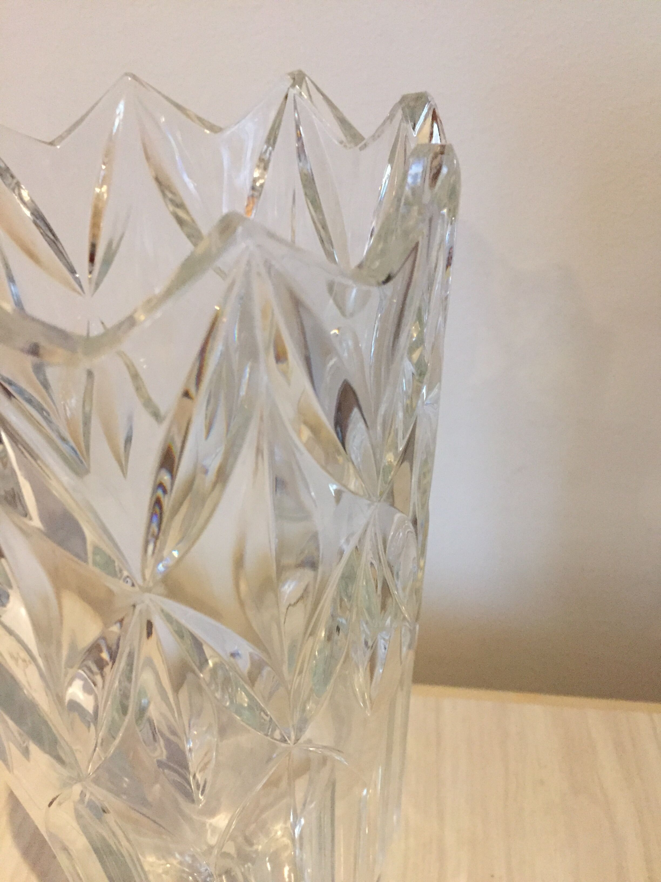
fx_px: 738
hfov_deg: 48.2
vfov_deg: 61.7
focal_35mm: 29
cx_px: 330
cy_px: 441
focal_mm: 4.15
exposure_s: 1/25
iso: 250
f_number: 2.2
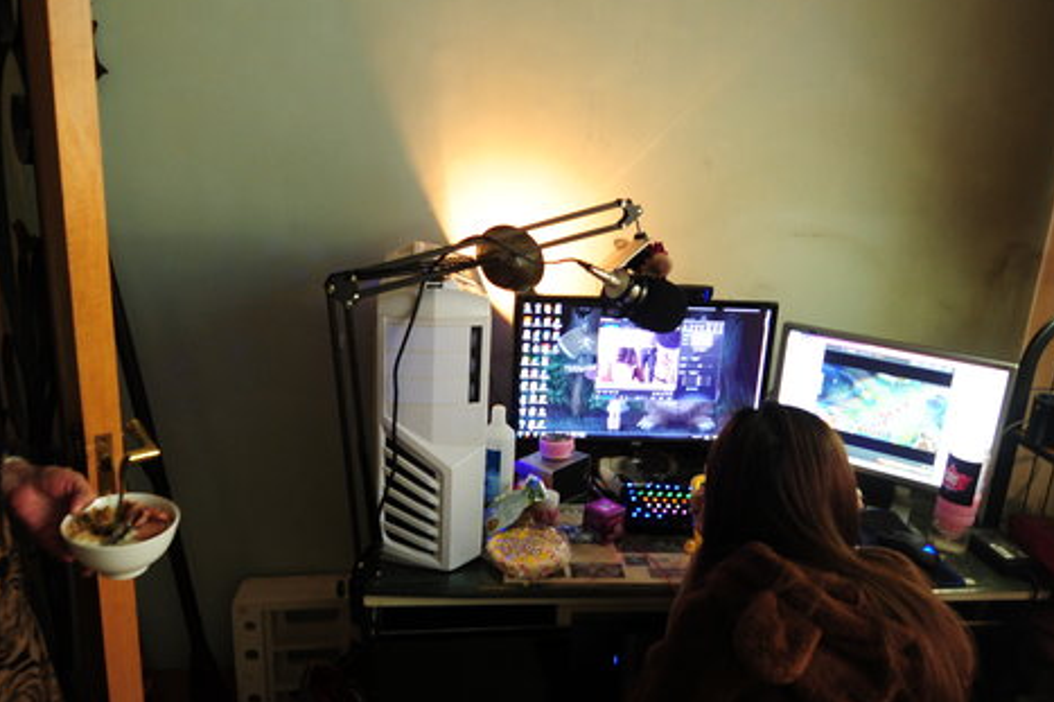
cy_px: 335
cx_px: 528
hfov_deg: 67.4
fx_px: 790
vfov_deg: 47.9
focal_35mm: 27
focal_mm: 14
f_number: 2.8
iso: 1000
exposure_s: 1/30
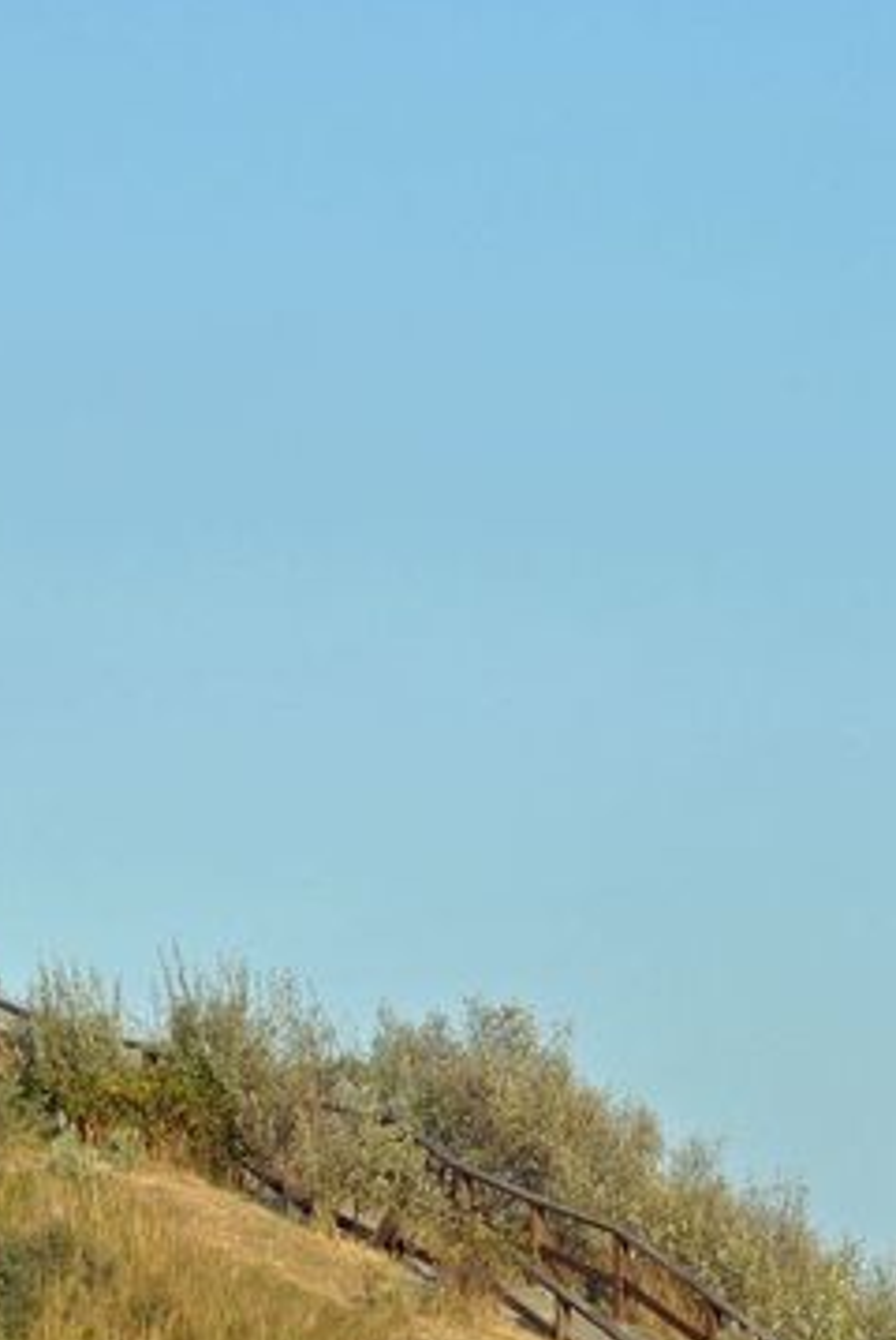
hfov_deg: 5.6
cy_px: 1012
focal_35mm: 244
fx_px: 9101
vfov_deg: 8.4
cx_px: 609
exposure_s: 1/100
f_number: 8
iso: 200
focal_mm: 65
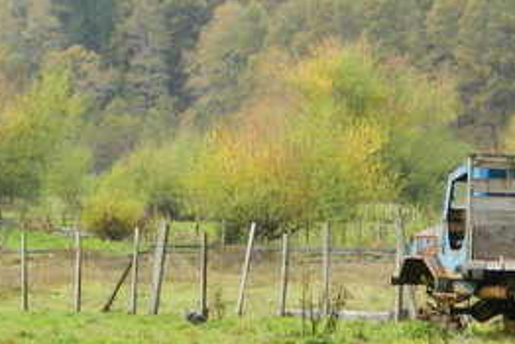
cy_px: 39
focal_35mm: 222
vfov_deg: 6.2
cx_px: 458
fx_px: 3177
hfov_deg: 9.2
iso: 100
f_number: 4
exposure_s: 1/30
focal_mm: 12.6
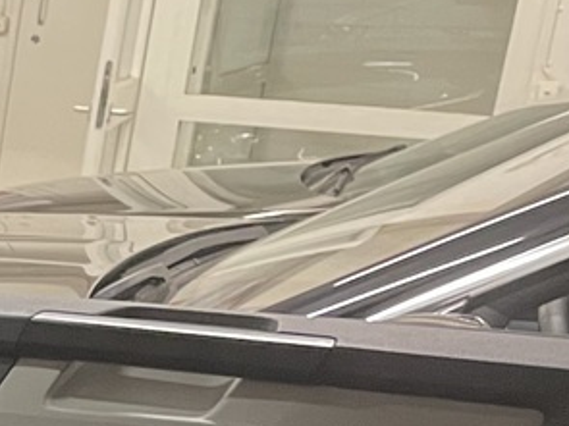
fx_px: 2087
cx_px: -679
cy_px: 644
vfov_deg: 11.2
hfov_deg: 12.9
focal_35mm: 127
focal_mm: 4.2
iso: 400
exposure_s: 1/50
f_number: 1.6
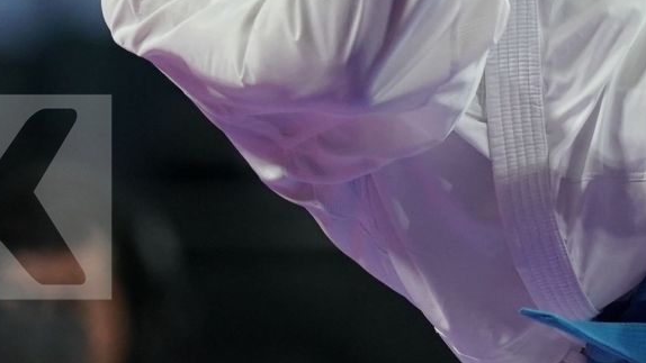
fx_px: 33782
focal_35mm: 1972
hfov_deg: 1.1
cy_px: -202
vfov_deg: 0.6
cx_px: 770
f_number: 2.8
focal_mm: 400
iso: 2000
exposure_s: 1/1000
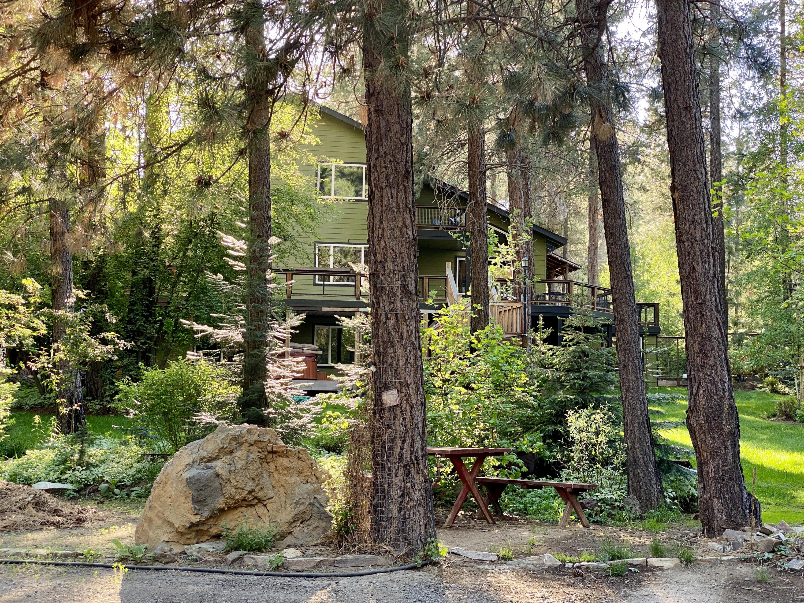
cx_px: 402
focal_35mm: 52
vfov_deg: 28.0
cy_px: 302
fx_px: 1208
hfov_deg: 36.8
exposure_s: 1/121
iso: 64
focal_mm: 6
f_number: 2
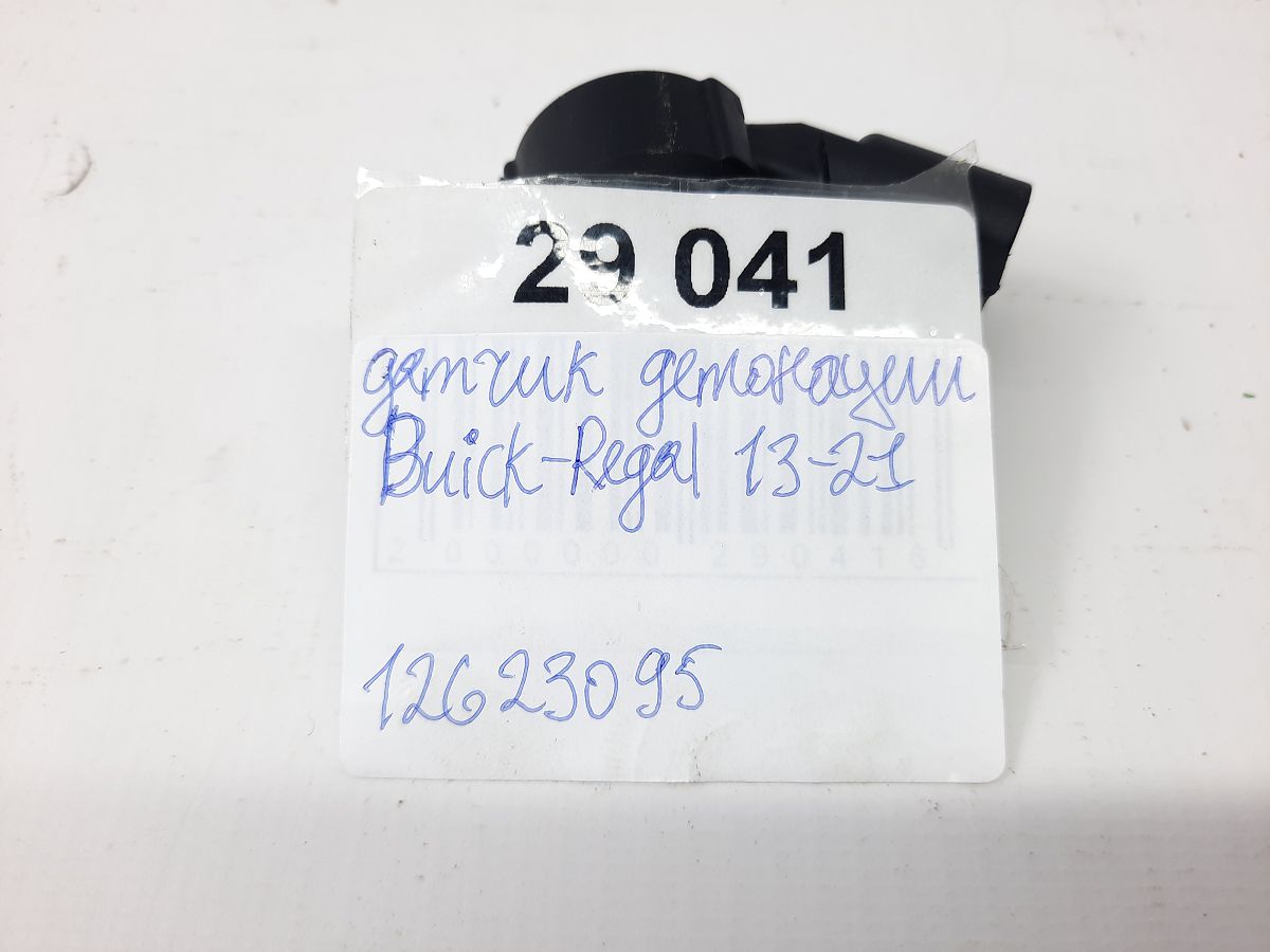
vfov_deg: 54.9
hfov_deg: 69.4
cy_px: 476
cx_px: 635
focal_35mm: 25
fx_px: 917
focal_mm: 4.6
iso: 50
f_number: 2
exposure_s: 1/50
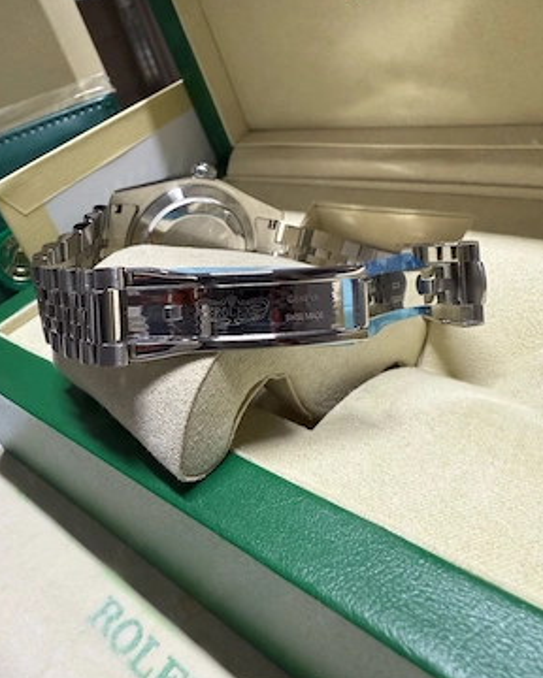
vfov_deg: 65.9
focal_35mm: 26
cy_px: 309
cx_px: 266
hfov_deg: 54.9
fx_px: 522
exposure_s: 1/96
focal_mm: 2.22
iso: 250
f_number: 2.2
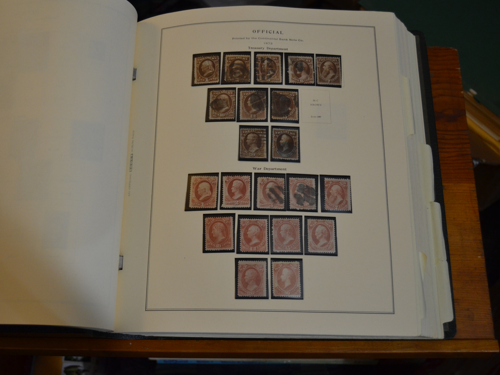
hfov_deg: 45.6
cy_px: 183
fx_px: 592
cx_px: 210
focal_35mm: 41
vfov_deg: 35.1
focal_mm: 24
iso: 900
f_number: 3.8
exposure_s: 1/60
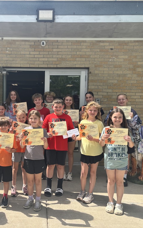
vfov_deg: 52.7
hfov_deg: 33.6
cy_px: 114
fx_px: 231
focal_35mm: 37
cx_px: 31
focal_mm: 5.96
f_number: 1.6
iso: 50
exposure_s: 1/1912
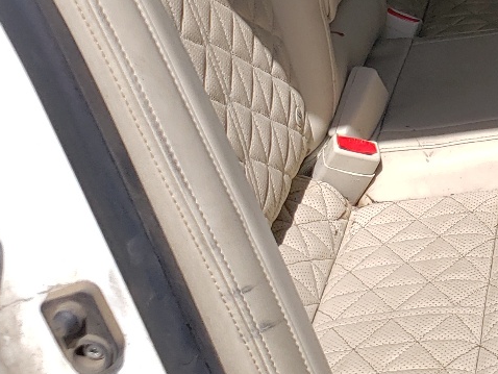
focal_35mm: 87
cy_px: -131
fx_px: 1252
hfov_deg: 20.7
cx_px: 634
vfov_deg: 16.0
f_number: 1.5
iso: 50
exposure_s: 1/3333
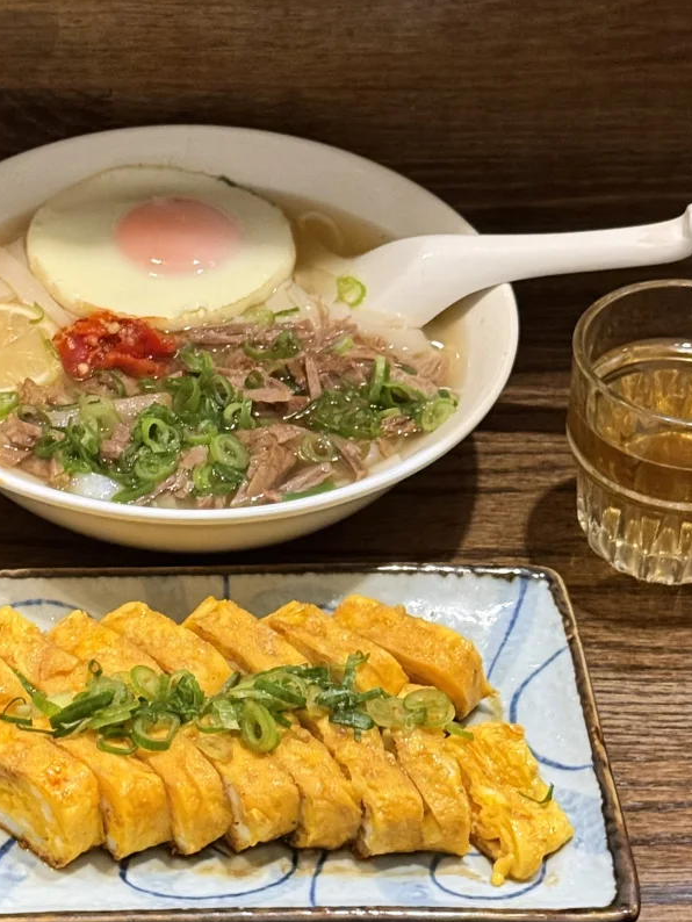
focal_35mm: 87
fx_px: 2318
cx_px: 226
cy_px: 413
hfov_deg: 16.9
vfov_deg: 22.5
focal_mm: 6.76
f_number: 1.78
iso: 320
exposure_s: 1/33
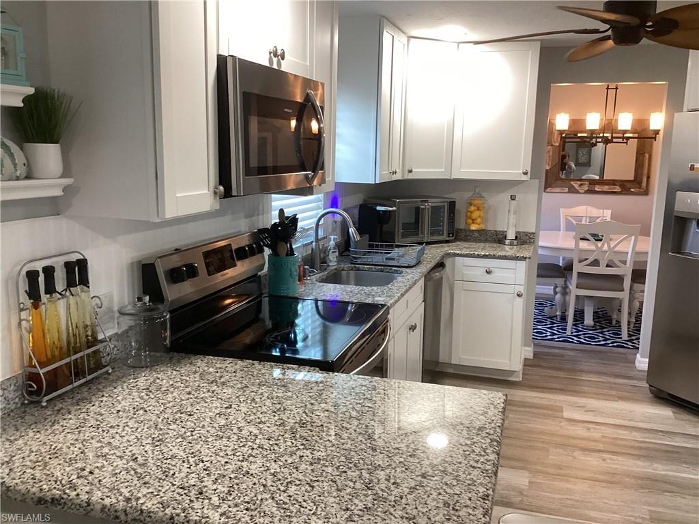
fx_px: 626
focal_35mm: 31
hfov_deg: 58.4
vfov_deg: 45.4
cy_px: 262
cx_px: 350
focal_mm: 3.3
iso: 160
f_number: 2.4
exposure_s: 1/60
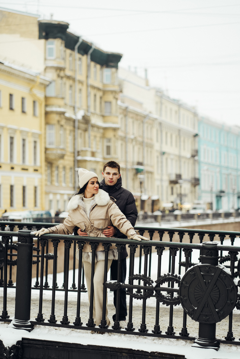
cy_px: 180
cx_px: 120
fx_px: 850
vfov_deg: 23.9
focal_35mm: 85
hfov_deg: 16.1
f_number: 2.5
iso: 125
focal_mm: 85
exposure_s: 1/800
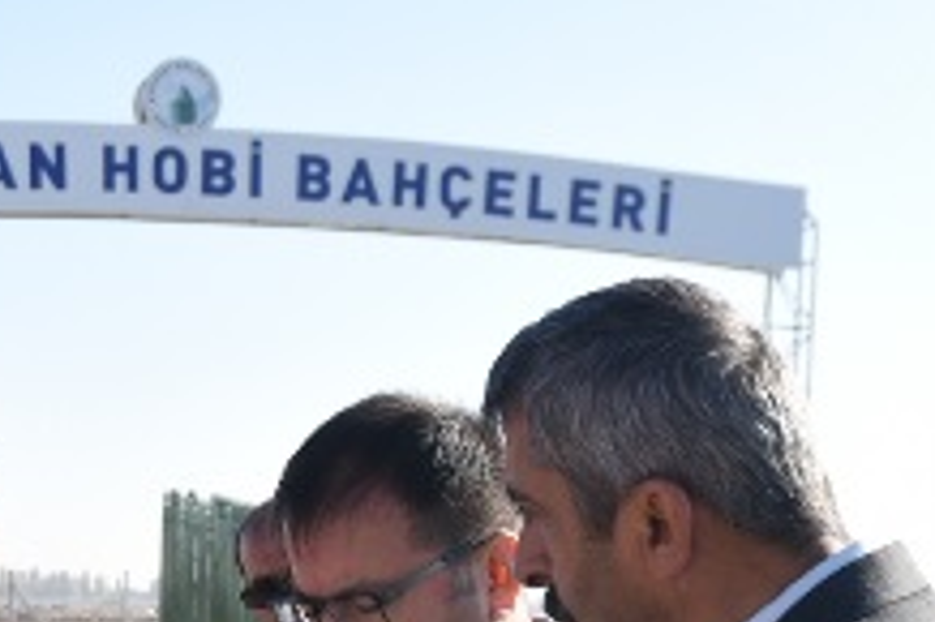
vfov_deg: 13.9
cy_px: 834
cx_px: 142
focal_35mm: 94
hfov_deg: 21.3
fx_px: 2439
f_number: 5
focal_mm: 32
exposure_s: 1/320
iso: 125
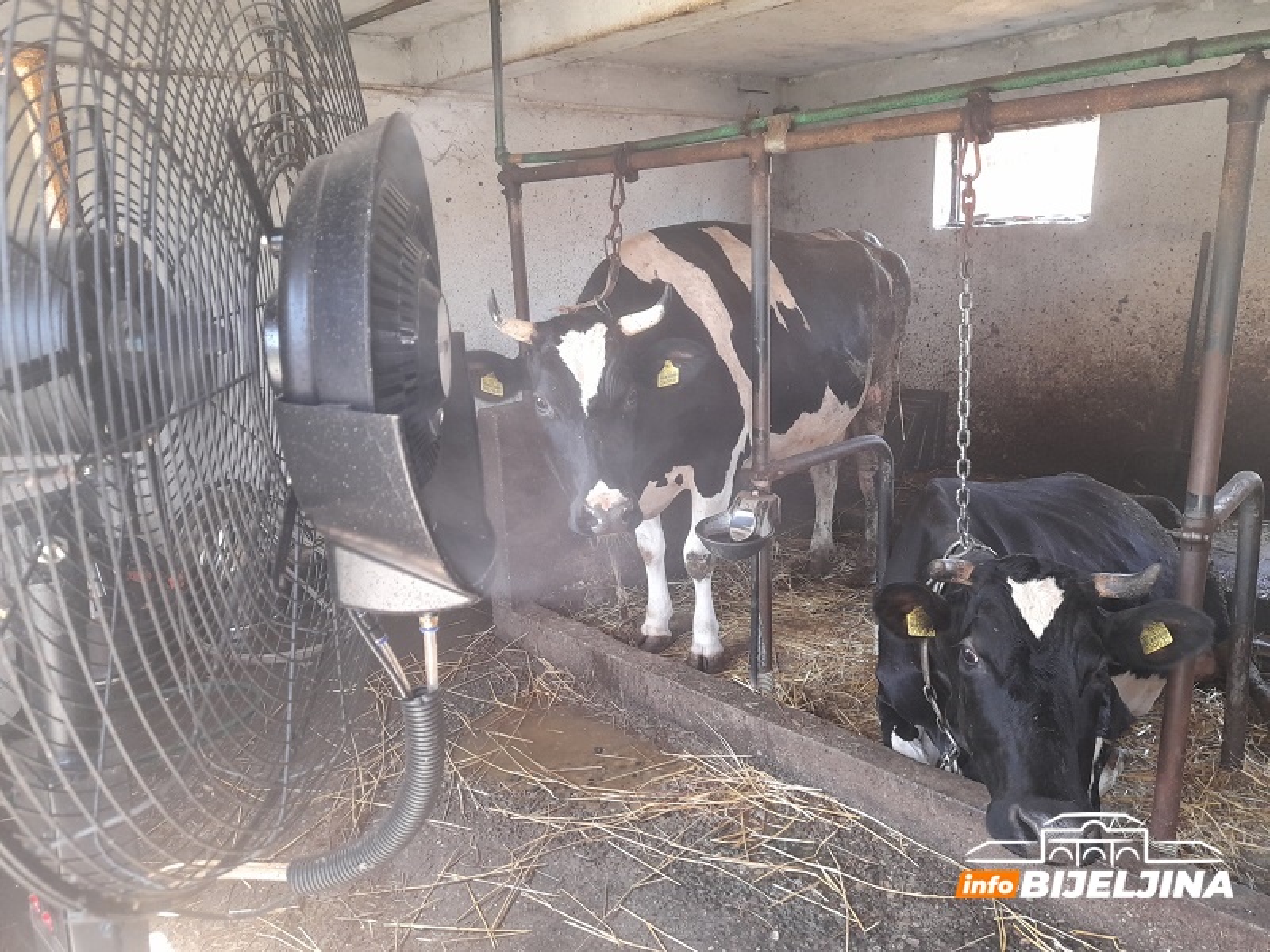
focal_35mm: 25
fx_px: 917
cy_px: 476
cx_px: 635
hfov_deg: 69.4
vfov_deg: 54.9
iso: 160
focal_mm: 4.6
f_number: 2
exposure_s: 1/50
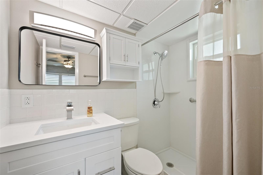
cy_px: 88
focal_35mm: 15
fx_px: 110
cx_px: 132
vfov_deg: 77.3
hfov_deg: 100.4
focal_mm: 15
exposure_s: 1/15
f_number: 8
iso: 400
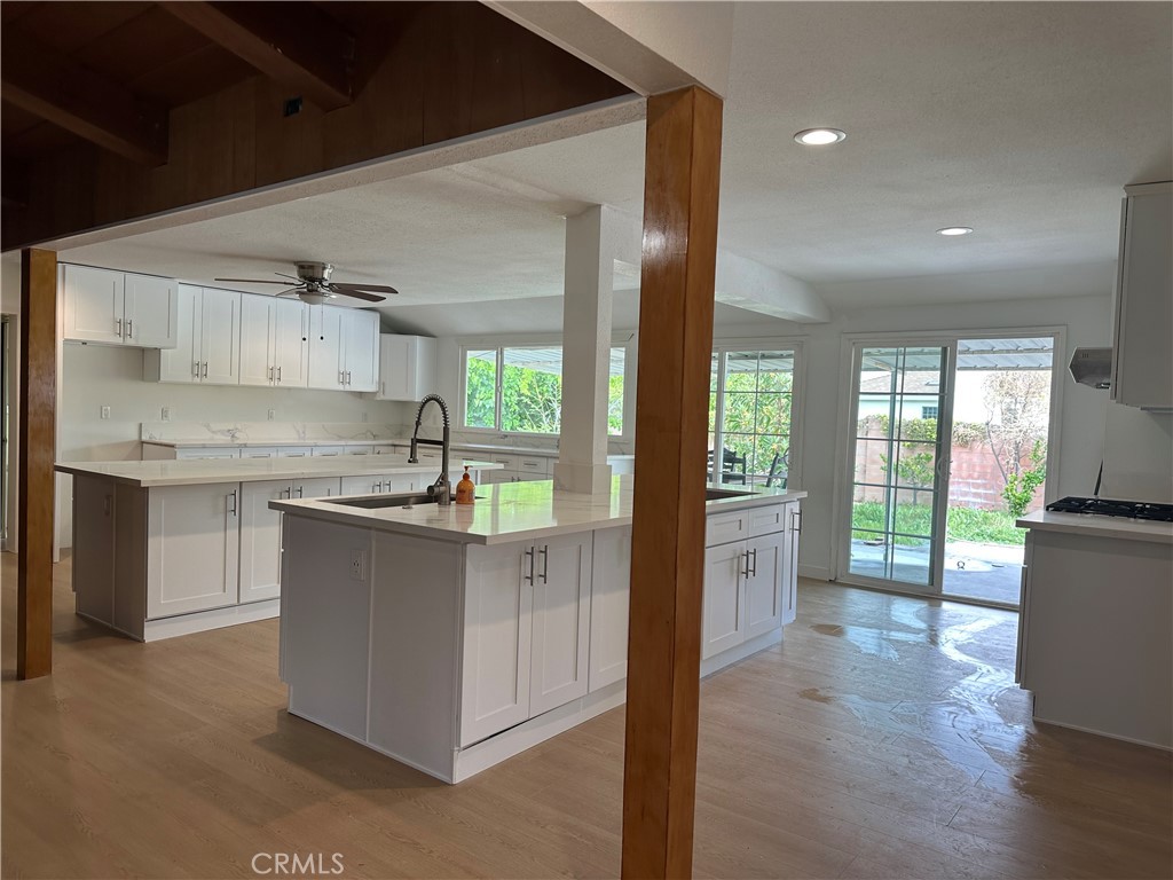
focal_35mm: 24
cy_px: 440
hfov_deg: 71.6
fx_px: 813
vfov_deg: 56.8
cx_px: 586
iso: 80
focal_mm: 6.86
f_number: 1.78
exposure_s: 1/120
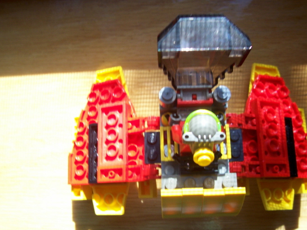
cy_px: 126
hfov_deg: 46.8
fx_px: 355
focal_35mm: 40
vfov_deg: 35.9
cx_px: 156
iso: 80
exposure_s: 1/122
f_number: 2.7
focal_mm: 5.6
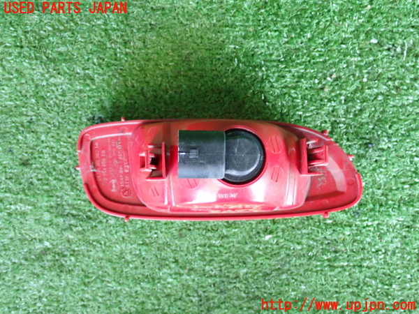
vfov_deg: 35.1
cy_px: 157
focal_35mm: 41
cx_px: 210
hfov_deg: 45.8
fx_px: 496
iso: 640
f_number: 2.8
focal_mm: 7.31
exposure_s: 1/40
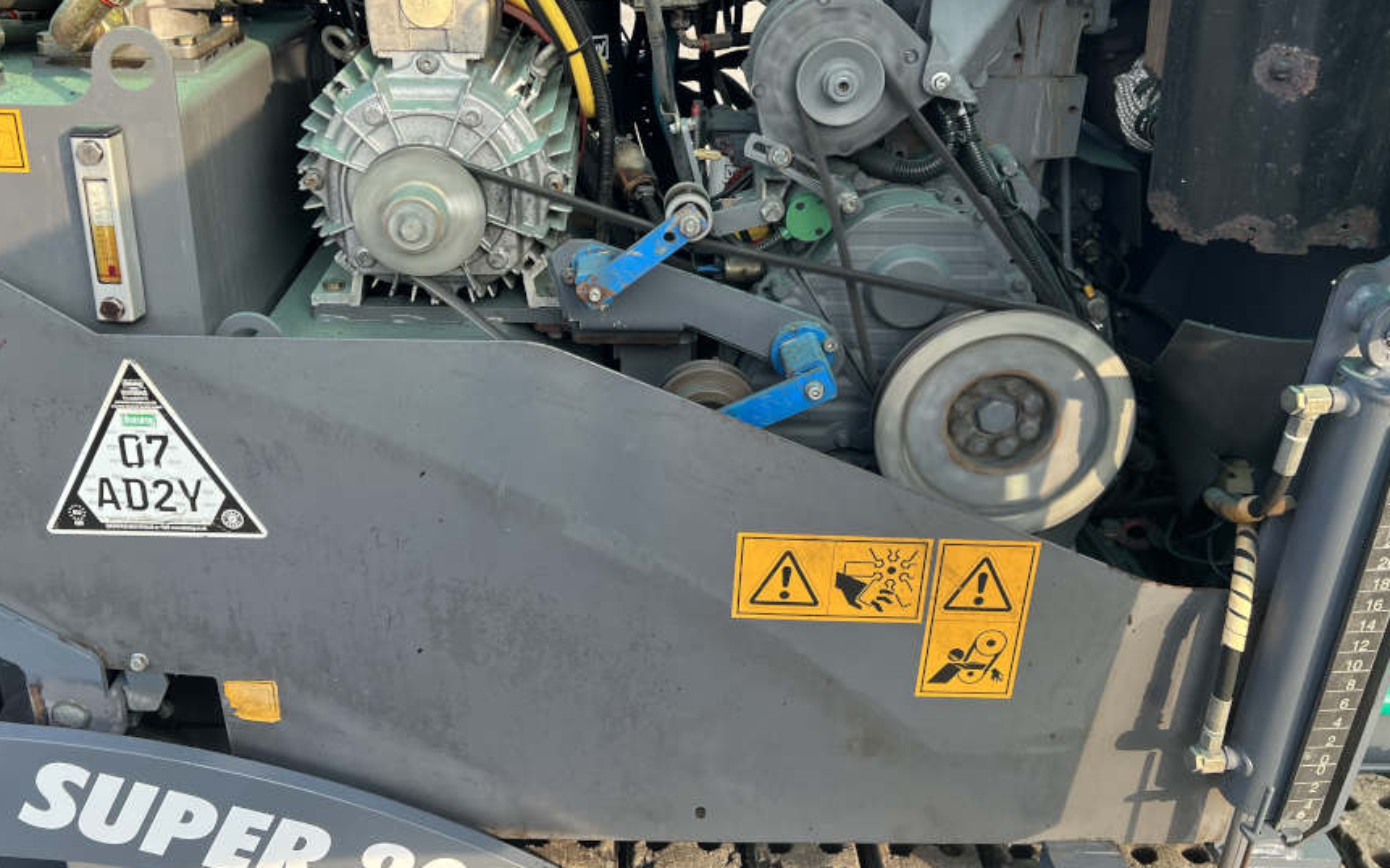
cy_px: 303
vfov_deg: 39.0
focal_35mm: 32
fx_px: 1212
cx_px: 633
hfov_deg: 59.6
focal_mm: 5.7
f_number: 1.5
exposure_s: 1/344
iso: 50
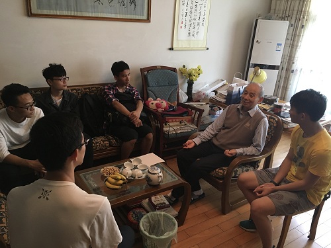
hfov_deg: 61.7
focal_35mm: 29
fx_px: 277
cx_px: 166
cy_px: 124
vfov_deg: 48.2
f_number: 2.2
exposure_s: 1/33
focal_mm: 4.15
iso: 160
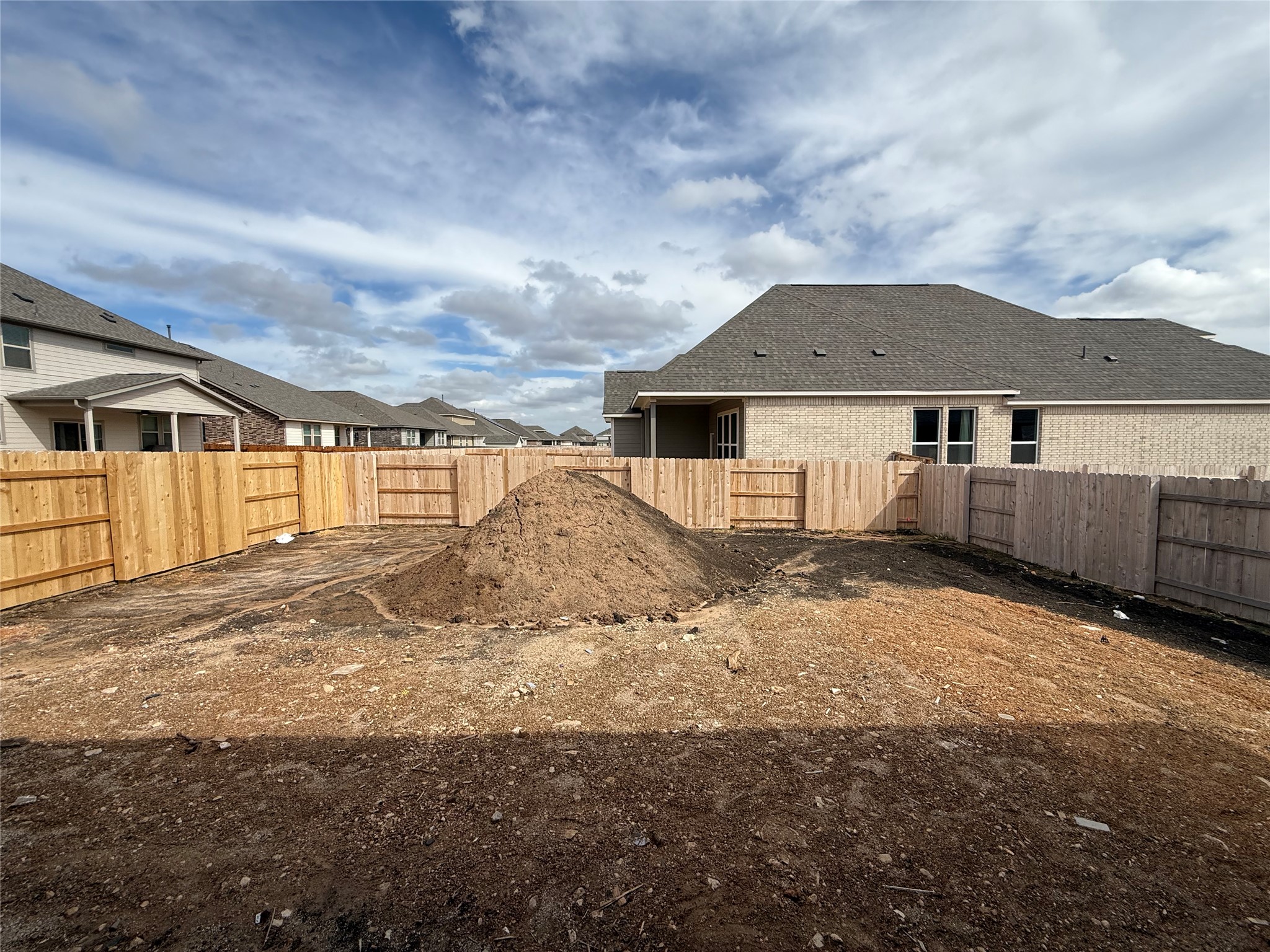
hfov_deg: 102.1
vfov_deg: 85.7
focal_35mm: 14
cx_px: 635
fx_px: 514
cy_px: 476
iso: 50
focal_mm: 2.22
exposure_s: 1/2976
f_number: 2.2
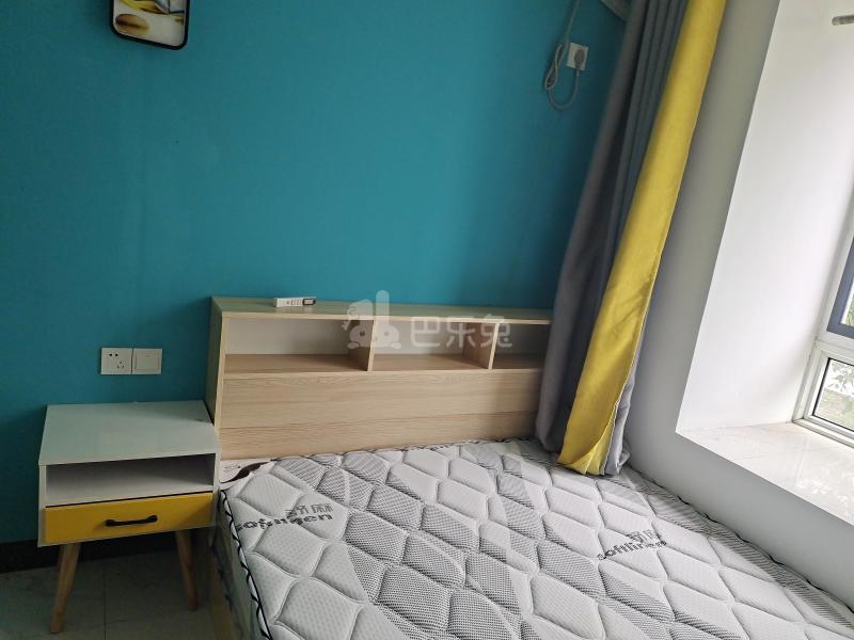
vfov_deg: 61.1
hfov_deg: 76.4
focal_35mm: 22
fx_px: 543
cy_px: 320
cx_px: 427
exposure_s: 1/100
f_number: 1.79
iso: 86
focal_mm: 4.71
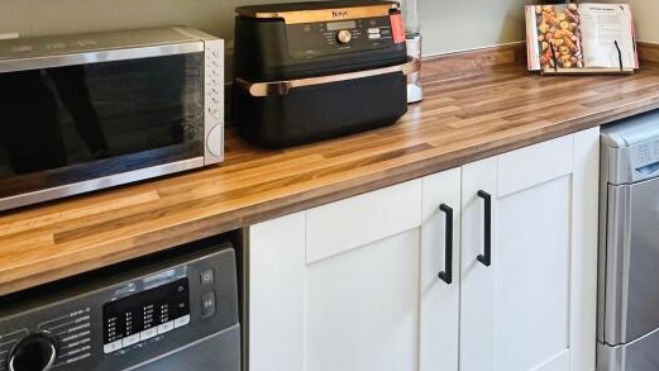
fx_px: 524
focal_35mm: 30
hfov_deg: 62.6
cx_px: 443
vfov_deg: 38.9
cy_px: 170
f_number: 2.2
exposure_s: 1/99
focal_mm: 2.22
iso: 250
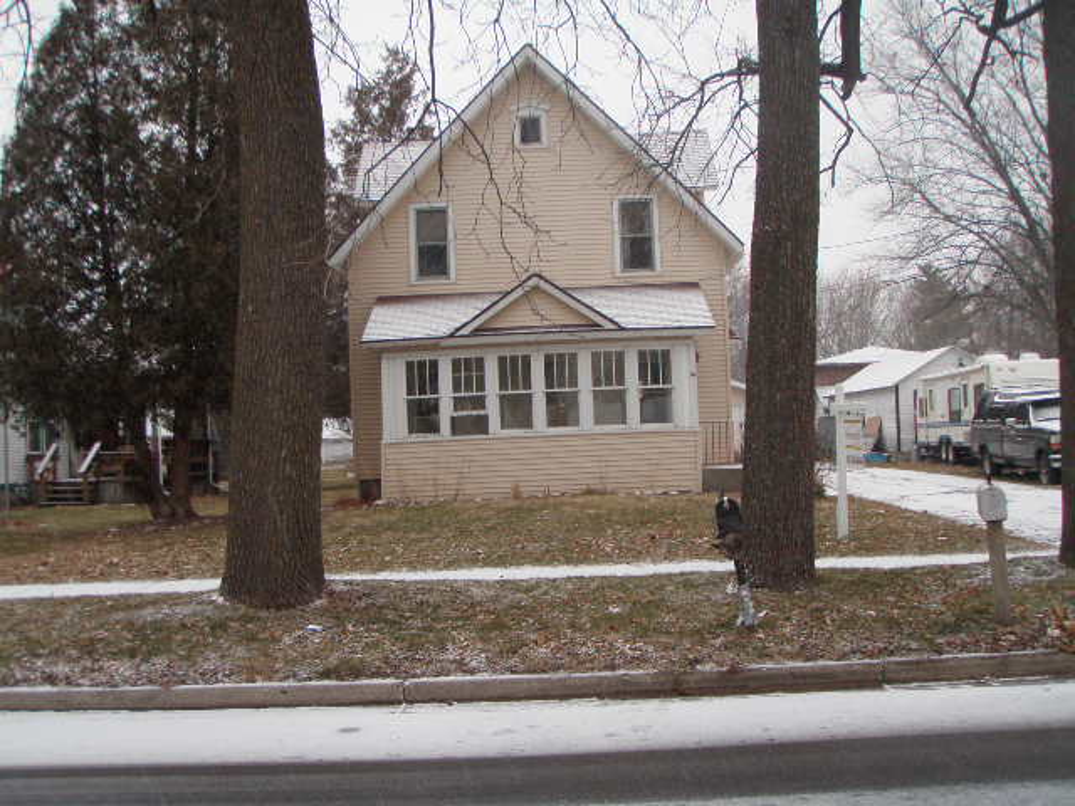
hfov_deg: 49.0
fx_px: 1180
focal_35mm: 38
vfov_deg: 37.7
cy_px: 403
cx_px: 538
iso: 80
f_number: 3.5
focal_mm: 6.7
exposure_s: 1/80
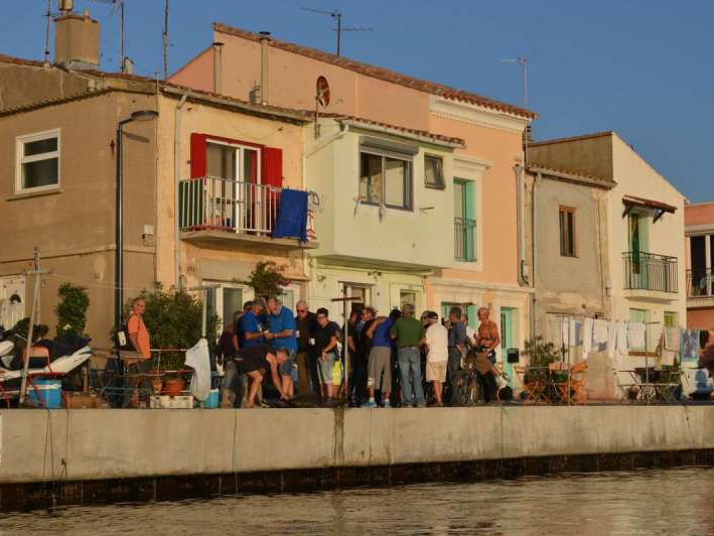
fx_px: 1568
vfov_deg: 19.4
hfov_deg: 25.6
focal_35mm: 76
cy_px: 268
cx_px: 388
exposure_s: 1/200
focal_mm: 70
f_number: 18
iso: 720
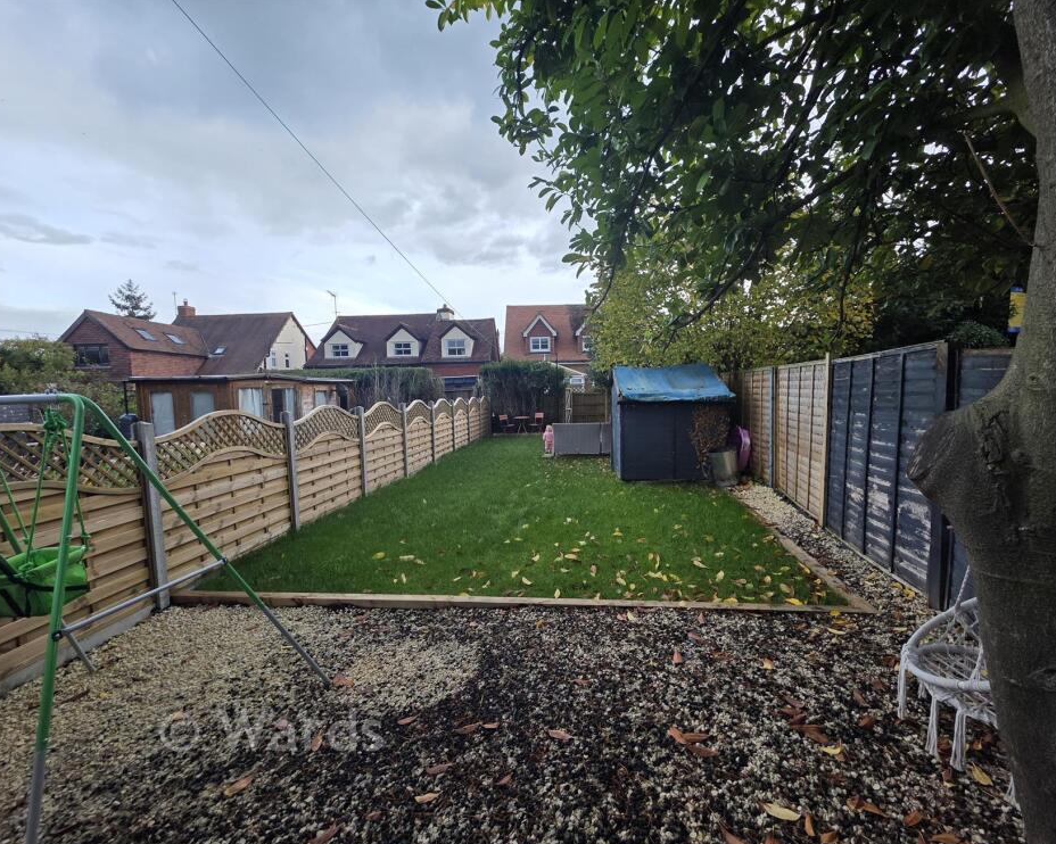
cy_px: 433
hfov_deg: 100.7
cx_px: 536
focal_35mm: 14
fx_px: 437
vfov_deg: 87.9
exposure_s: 1/100
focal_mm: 2.2
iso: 40
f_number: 1.9
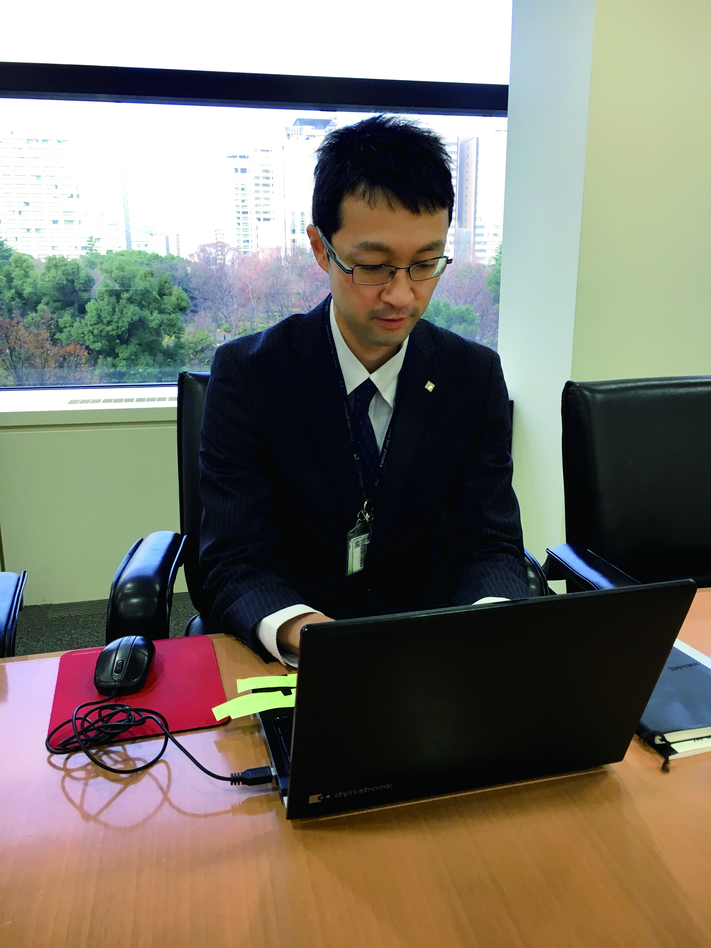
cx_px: 356
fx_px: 794
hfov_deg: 48.2
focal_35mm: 29
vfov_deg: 61.7
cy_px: 474
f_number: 2.2
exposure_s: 1/30
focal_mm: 4.15
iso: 25
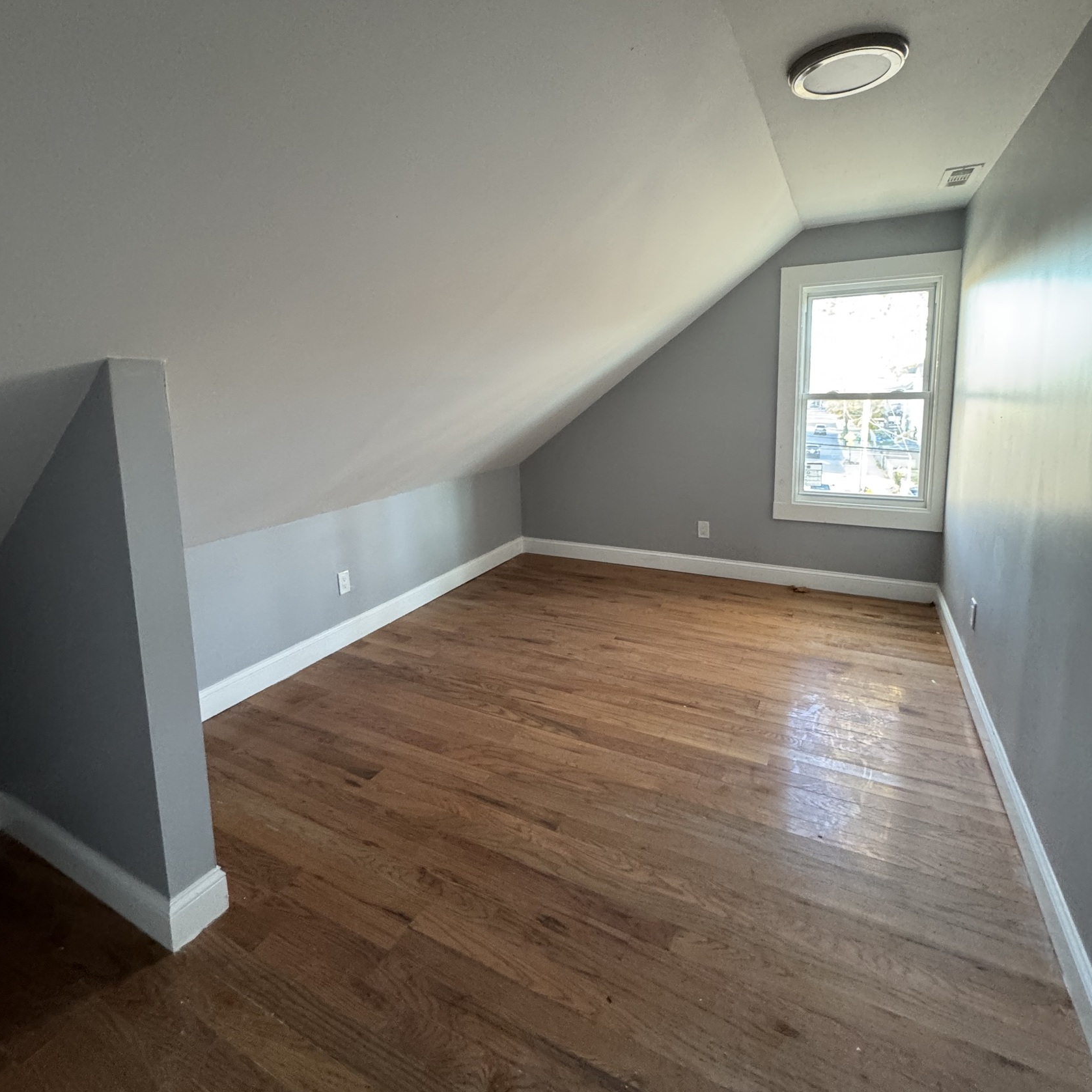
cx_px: 534
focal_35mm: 17
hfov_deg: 84.0
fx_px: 607
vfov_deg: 83.5
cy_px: 468
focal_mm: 2.22
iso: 500
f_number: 2.2
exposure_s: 1/60
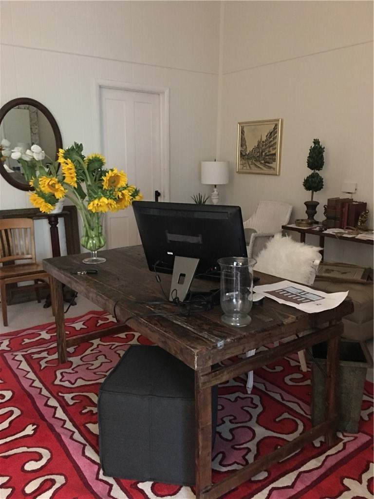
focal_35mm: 29
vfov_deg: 61.7
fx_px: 418
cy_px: 250
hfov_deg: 48.2
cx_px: 187
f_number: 2.2
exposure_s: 1/4
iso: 200
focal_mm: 4.15
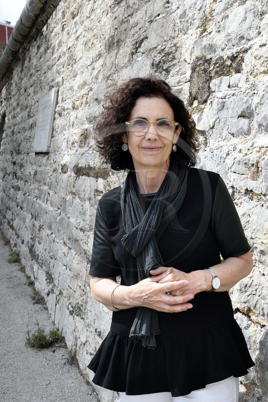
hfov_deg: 33.4
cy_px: 201
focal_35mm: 40
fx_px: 447
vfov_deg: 48.5
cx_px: 134
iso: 200
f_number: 14
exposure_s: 1/80
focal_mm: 40
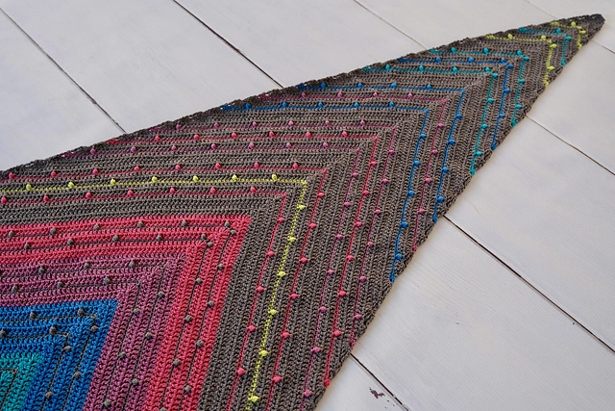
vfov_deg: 34.2
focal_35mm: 39
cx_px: 308
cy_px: 206
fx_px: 666
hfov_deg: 49.5
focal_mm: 26
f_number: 4
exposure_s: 1/100
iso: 1250
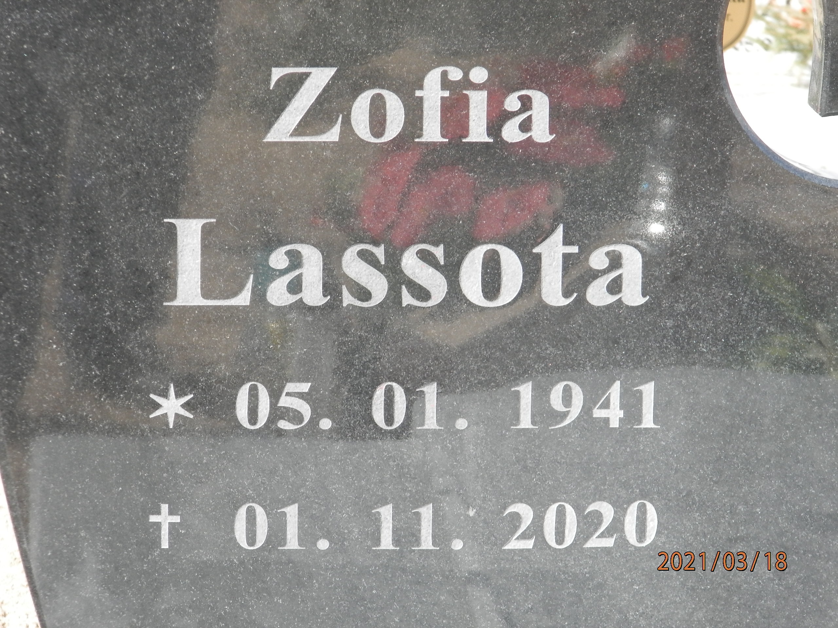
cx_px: 419
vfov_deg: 8.2
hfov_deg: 11.0
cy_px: 314
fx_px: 4358
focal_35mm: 180
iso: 160
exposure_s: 1/200
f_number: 5.1
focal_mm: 32.1
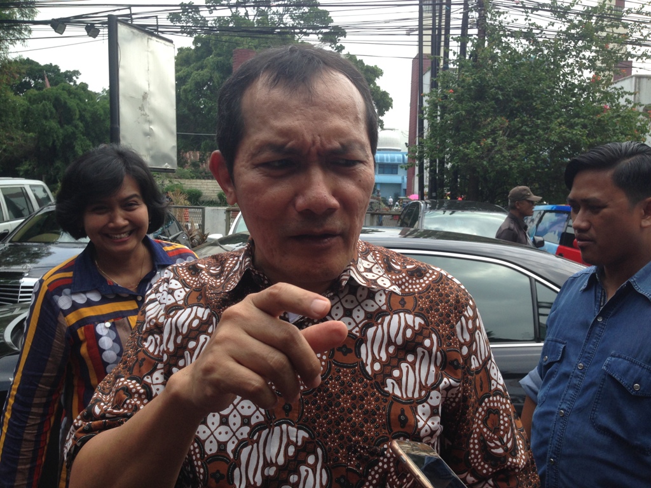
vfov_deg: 42.9
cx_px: 326
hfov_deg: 55.4
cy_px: 244
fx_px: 621
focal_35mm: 33
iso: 50
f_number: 2.4
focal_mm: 4.12
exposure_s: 1/596
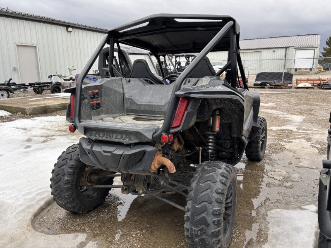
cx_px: 166
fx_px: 249
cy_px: 124
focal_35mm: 26
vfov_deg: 53.1
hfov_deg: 67.3
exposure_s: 1/163
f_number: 1.6
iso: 40
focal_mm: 5.96
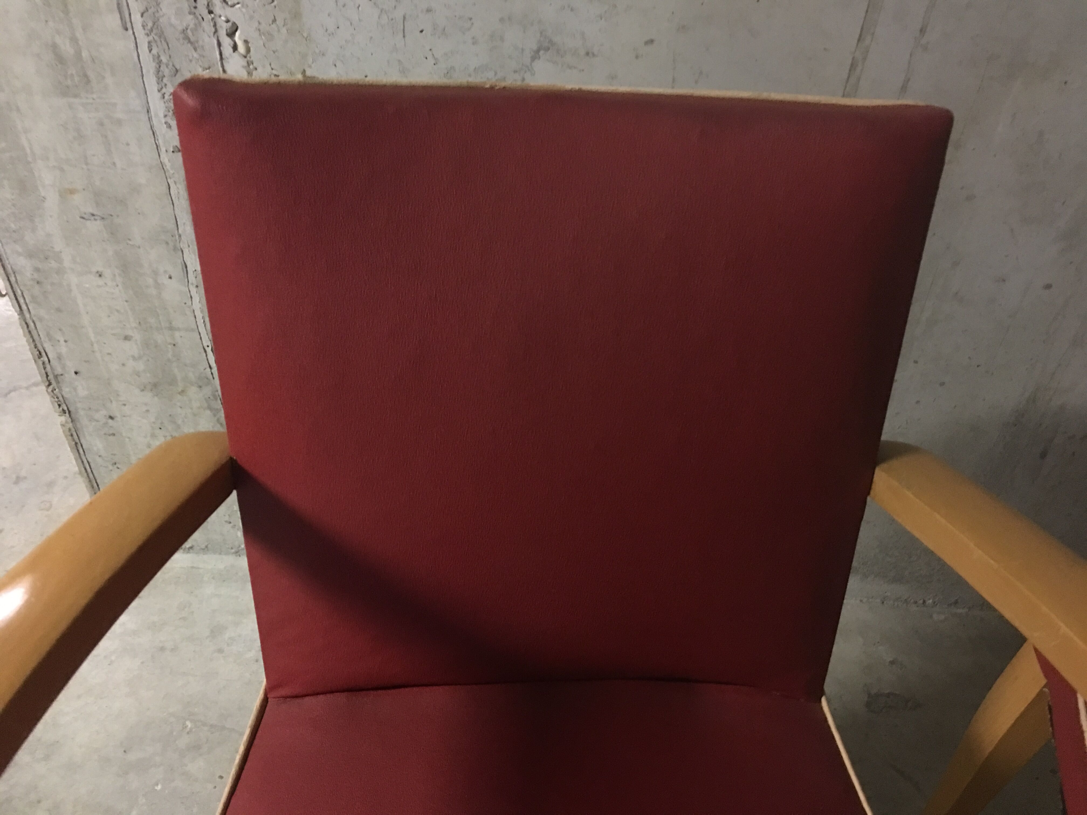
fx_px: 911
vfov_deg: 48.2
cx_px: 544
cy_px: 408
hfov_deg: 61.7
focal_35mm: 29
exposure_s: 1/4
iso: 125
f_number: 2.2
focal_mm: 4.15
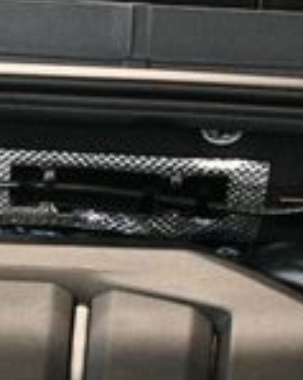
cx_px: -10
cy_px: 436
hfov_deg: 8.5
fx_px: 2031
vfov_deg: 10.5
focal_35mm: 181
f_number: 4
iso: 4000
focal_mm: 30
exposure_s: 1/60
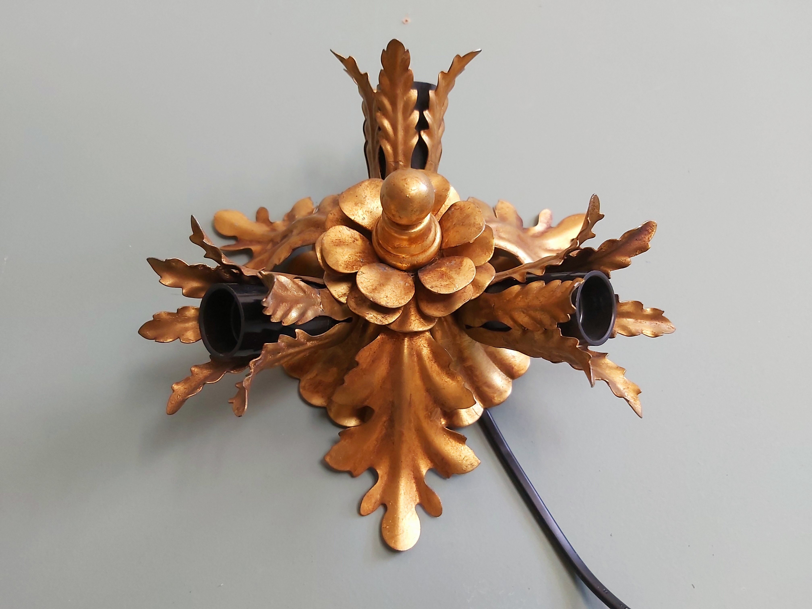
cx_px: 406
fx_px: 610
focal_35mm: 26
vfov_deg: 53.1
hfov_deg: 67.3
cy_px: 304
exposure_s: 1/50
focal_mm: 3.92
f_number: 1.7
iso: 160
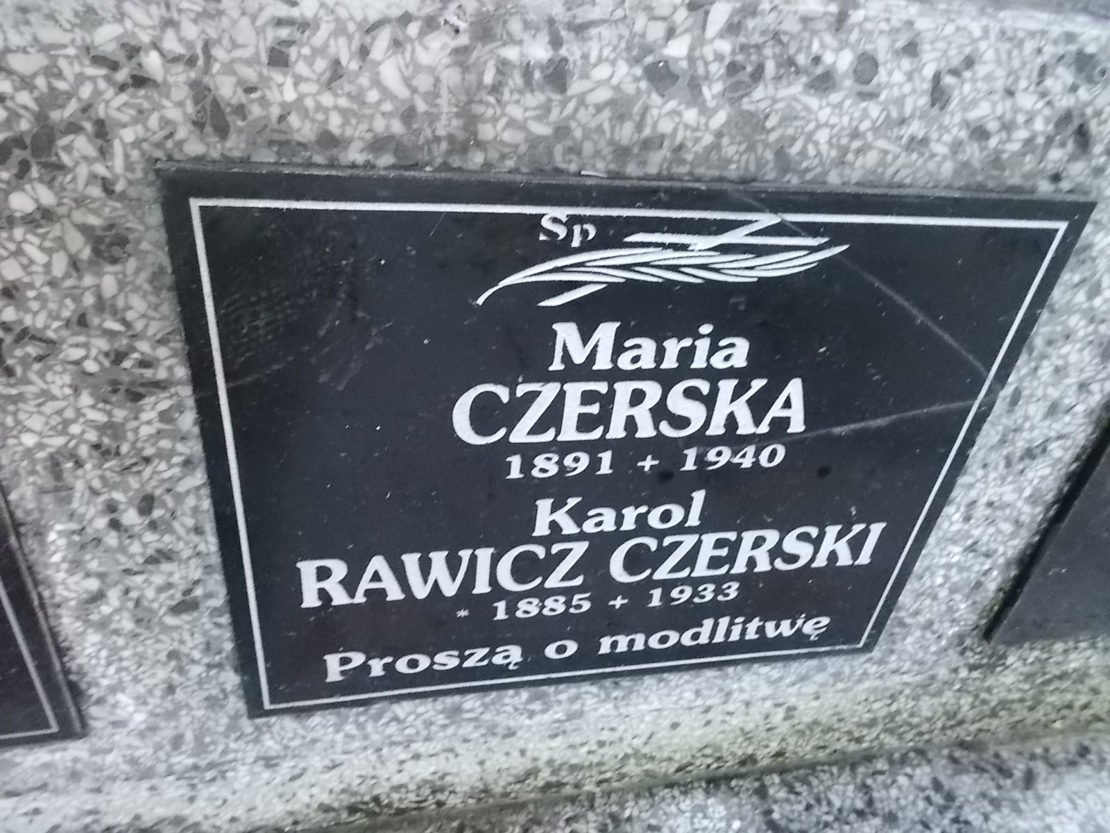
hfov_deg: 67.3
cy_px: 416
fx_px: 834
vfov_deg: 53.1
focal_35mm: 26
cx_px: 555
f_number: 3.2
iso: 400
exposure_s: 1/50
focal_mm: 4.6
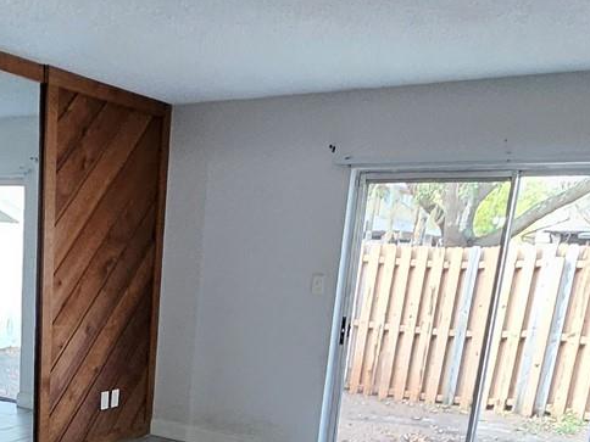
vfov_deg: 30.9
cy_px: 453
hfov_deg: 41.7
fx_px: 733
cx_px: 107
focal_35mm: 43
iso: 640
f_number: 2.2
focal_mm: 1.74
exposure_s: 1/30
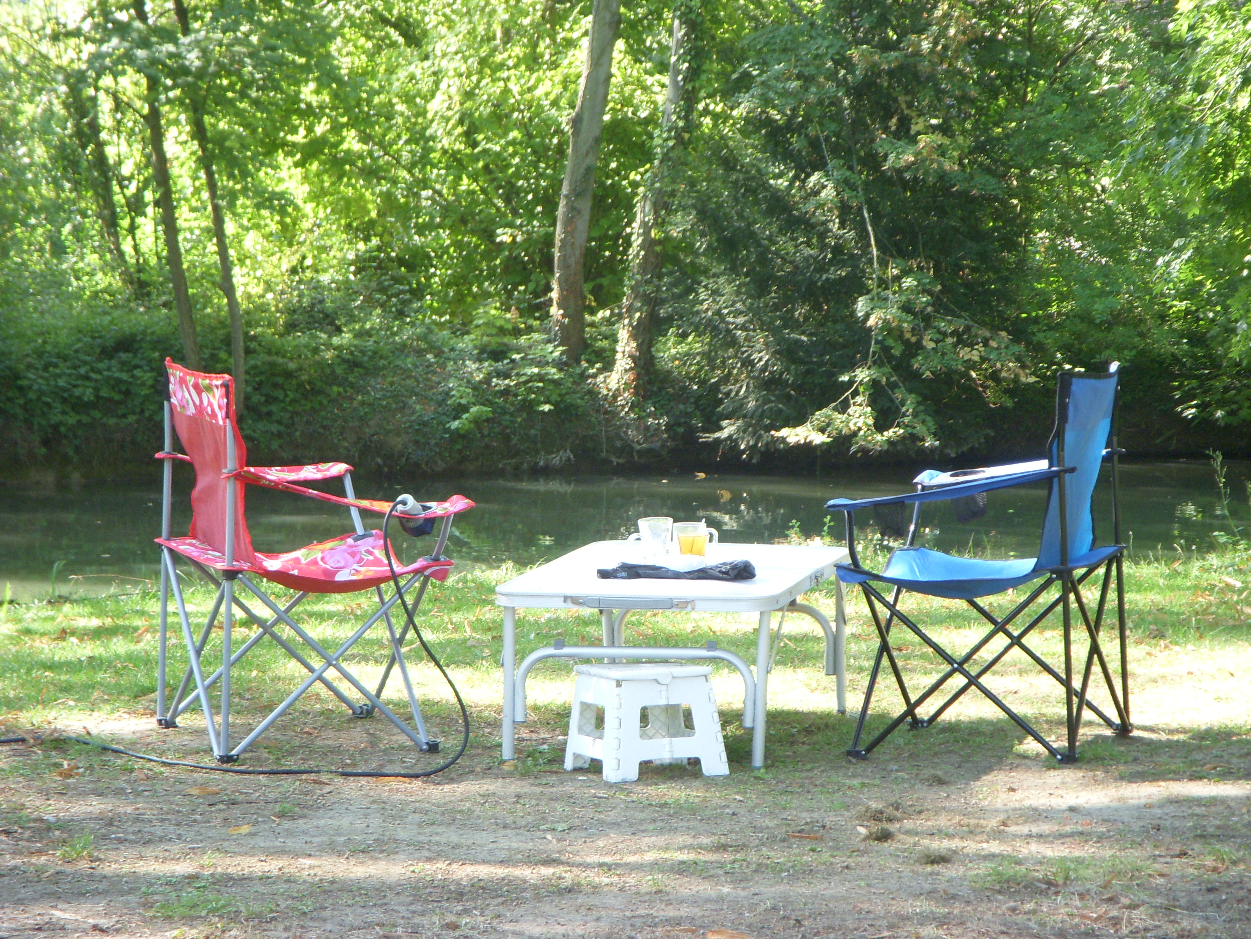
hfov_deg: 17.3
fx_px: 4120
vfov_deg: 13.0
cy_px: 470
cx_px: 626
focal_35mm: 114
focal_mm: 18.9
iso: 200
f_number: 4.2
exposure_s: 1/60
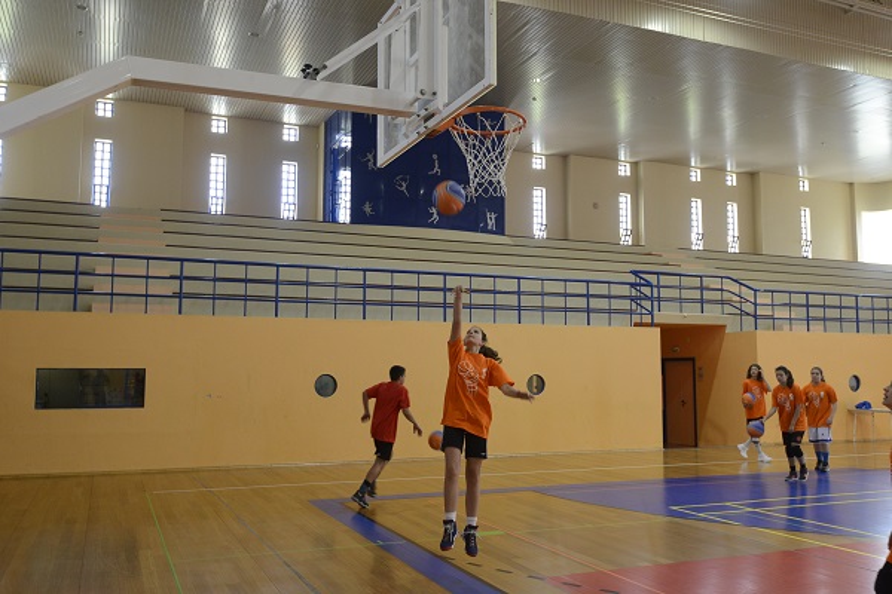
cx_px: 446
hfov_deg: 58.7
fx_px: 793
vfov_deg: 41.1
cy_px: 297
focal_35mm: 32
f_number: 5
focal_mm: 32
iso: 2200
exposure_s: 1/125
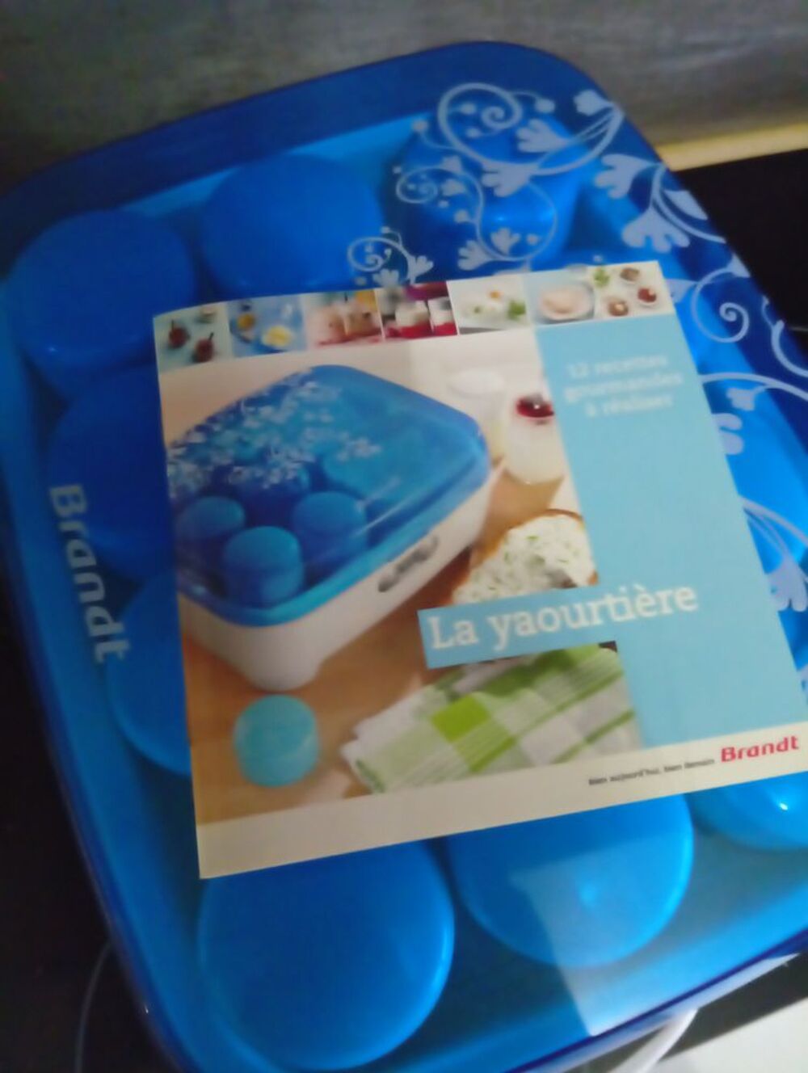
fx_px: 838
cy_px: 536
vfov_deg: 65.2
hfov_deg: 51.5
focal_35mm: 27
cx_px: 404
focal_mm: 3.84
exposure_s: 1/16.7
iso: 3265
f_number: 1.8
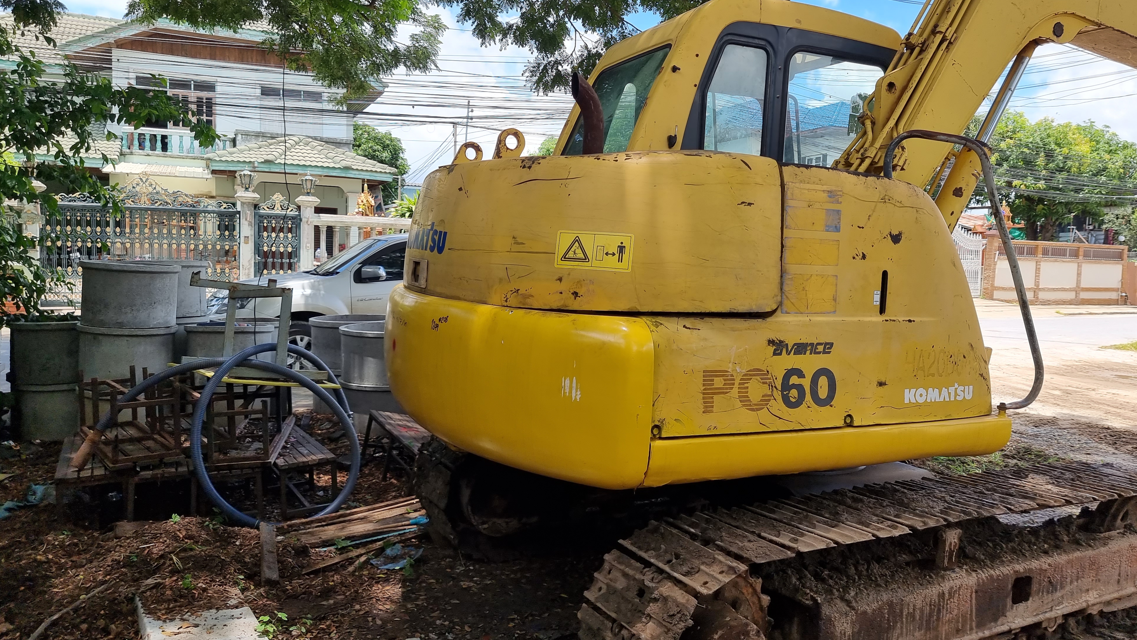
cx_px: 583
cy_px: 315
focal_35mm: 27
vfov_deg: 42.9
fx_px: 814
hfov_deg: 69.8
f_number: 1.8
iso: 50
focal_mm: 6.7
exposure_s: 1/431
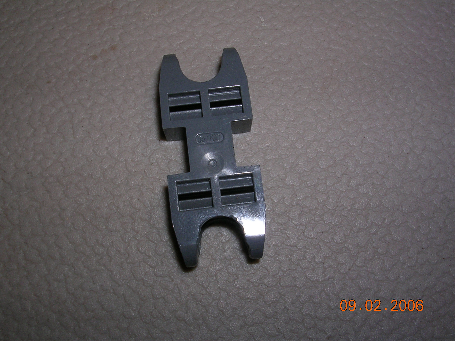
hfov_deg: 49.0
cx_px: 228
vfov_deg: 37.7
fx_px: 499
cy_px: 170
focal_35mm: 38
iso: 50
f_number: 5.6
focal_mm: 5.8
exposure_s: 1/60.1
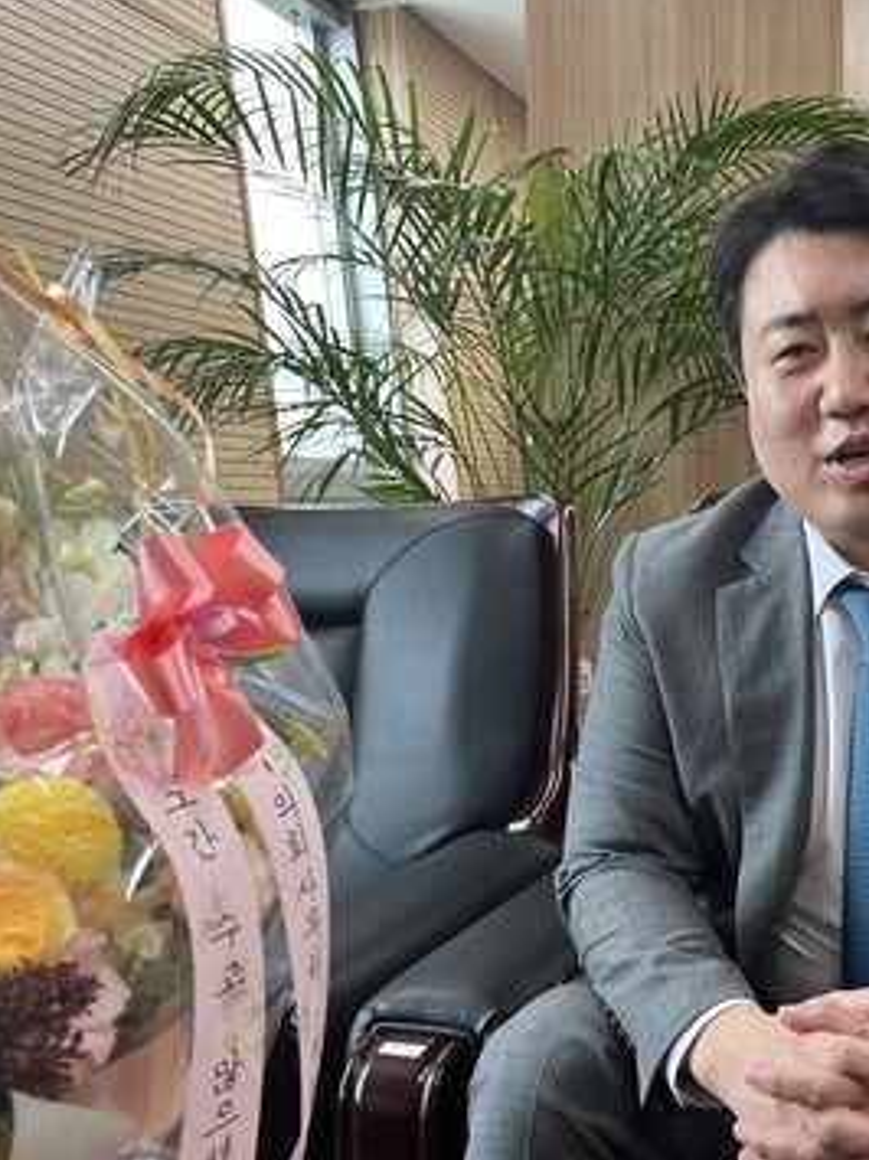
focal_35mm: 44
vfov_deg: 42.9
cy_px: 644
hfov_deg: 31.5
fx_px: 1474
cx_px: 758
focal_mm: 5.1
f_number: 1.6
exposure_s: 1/121
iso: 125
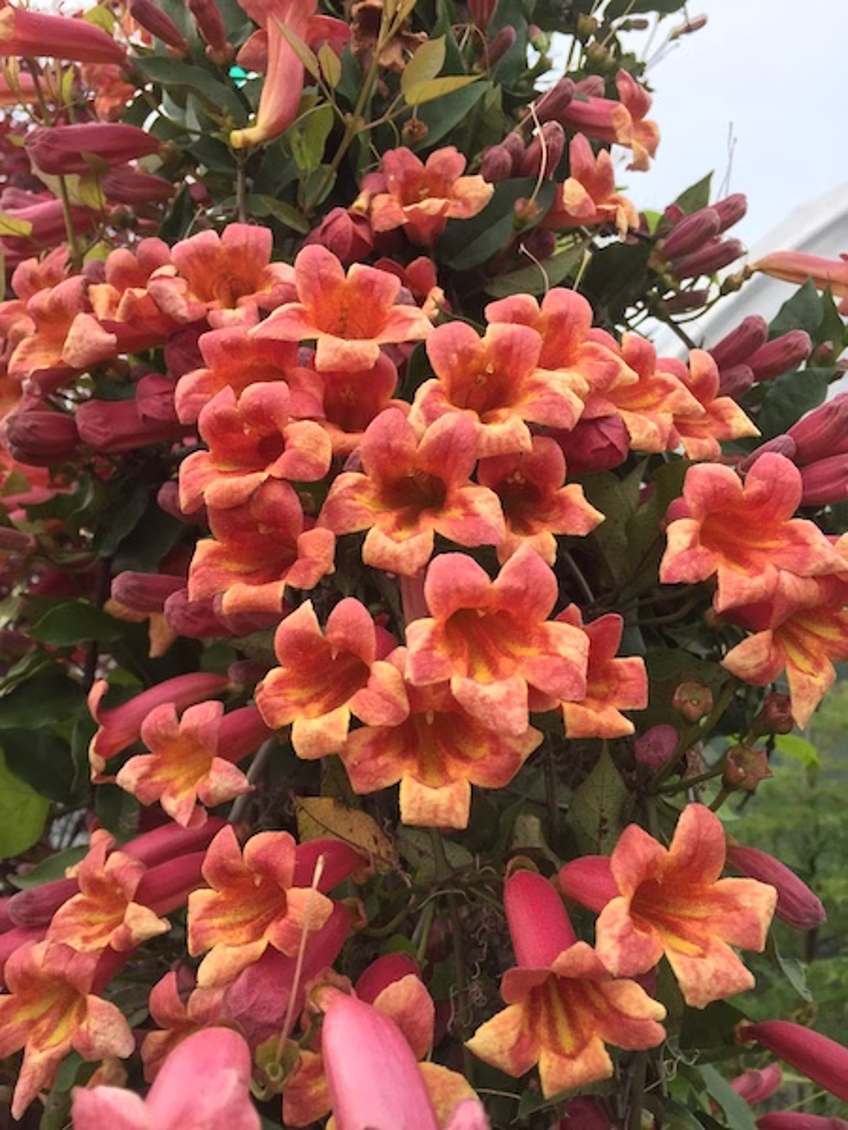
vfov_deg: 61.7
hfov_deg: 48.2
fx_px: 947
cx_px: 424
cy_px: 565
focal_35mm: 29
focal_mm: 4.15
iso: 32
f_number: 2.2
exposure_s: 1/482
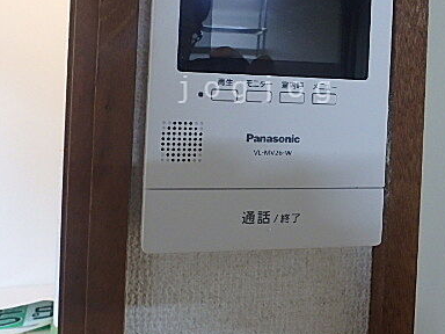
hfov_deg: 52.4
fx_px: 450
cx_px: 257
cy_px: 89
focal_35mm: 35
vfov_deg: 39.7
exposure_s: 1/30
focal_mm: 3.7
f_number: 3.5
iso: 500
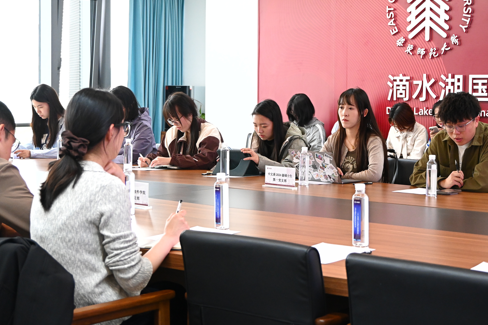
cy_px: 124
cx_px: 303
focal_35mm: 64
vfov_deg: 21.2
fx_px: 867
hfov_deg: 31.3
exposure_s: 1/125
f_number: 4.2
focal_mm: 34
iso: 2000
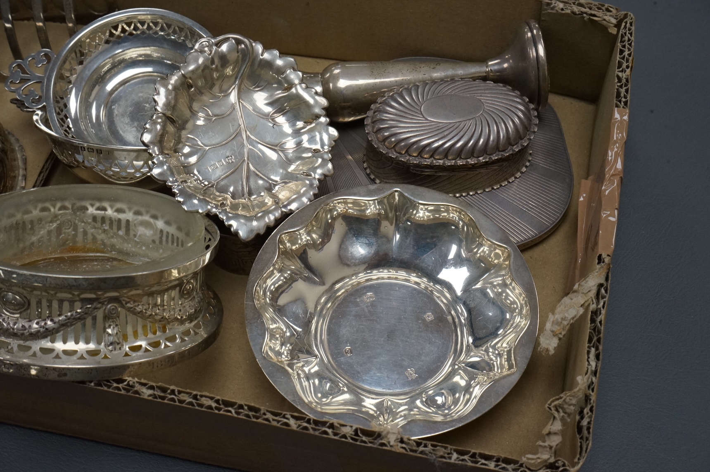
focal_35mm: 47
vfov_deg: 28.6
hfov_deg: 41.9
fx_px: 926
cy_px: 236
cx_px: 355
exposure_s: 1/100
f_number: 16
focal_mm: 47
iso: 2500
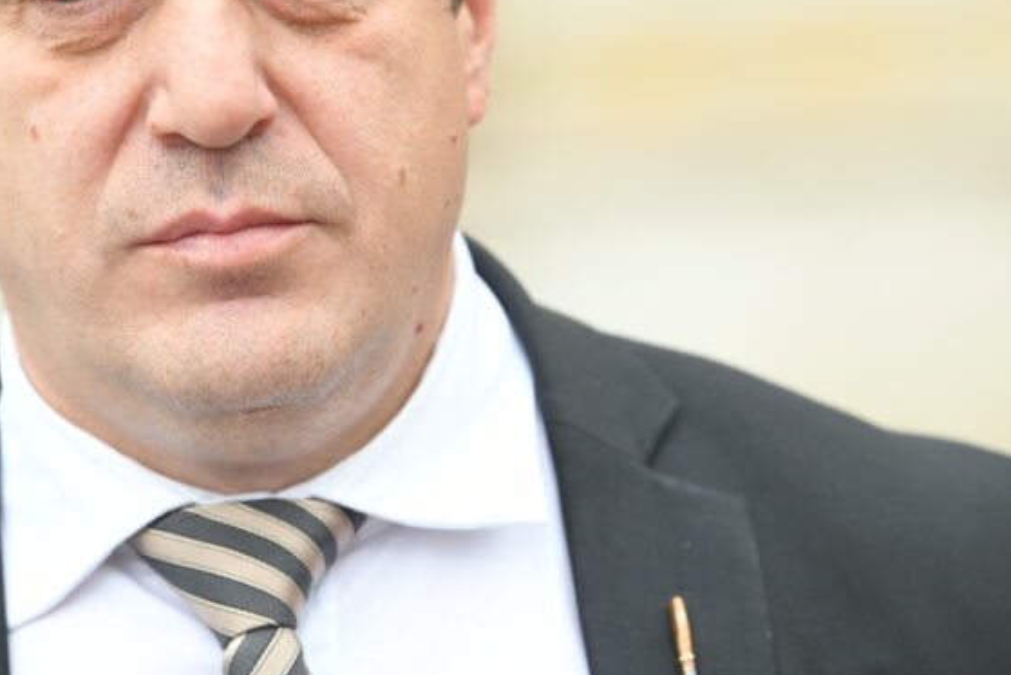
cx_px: 195
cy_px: 73
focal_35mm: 293
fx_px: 8230
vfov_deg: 4.7
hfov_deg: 7.0
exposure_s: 1/320
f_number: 4
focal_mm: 160
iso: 200
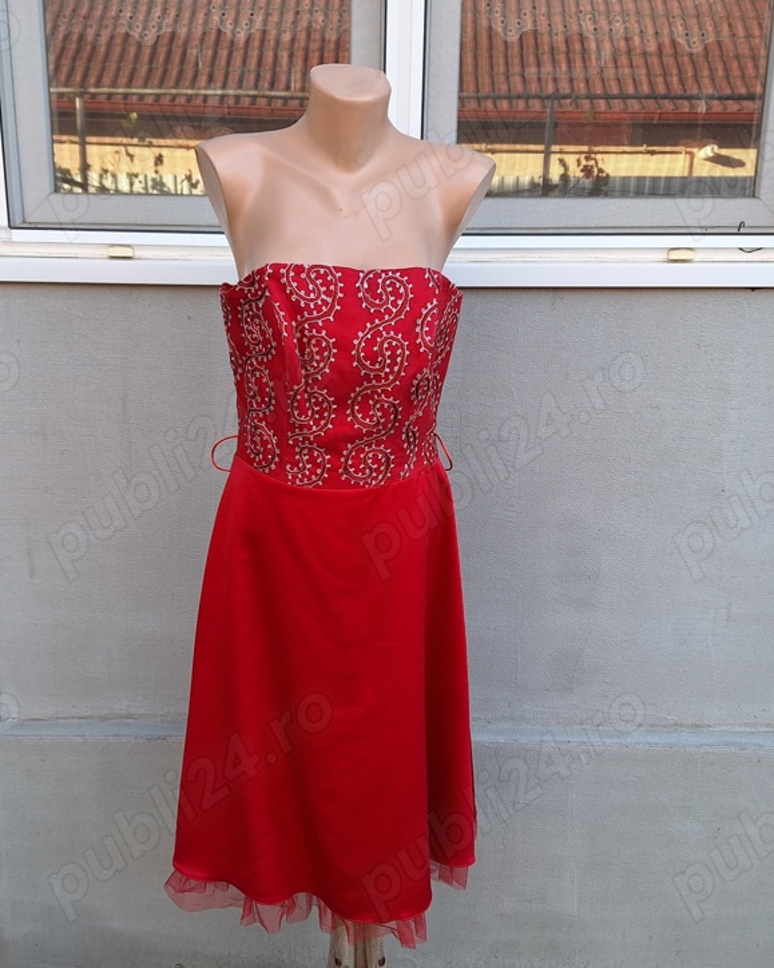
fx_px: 888
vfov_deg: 57.2
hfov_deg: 47.0
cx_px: 345
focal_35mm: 31
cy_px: 481
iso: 40
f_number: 1.8
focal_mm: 5.54
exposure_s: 1/138
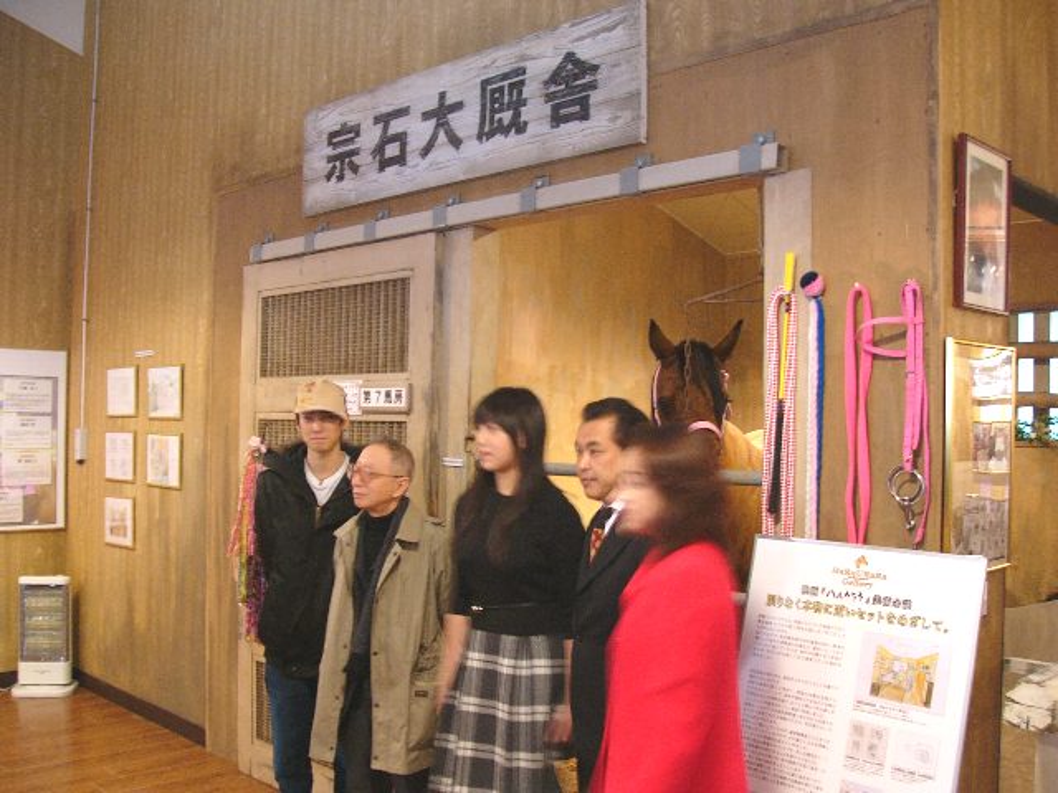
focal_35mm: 36
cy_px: 396
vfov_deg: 39.7
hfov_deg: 51.4
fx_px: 1100
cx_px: 529
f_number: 2.8
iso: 100
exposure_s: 1/4
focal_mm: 6
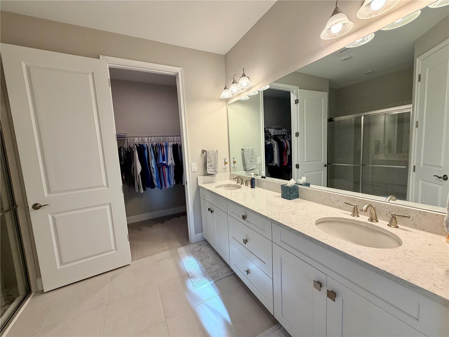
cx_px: 224
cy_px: 168
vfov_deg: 85.7
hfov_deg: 102.1
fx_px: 182
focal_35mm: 14
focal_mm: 2.22
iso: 160
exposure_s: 1/120
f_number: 2.2
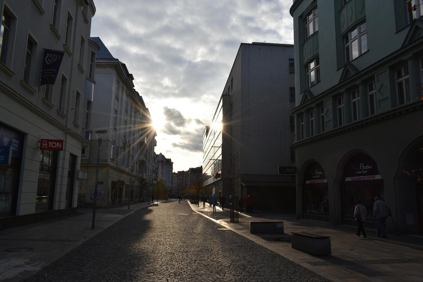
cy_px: 141
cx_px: 212
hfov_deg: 67.4
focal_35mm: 27
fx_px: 317
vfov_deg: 47.9
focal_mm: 18
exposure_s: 1/400
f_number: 10
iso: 100
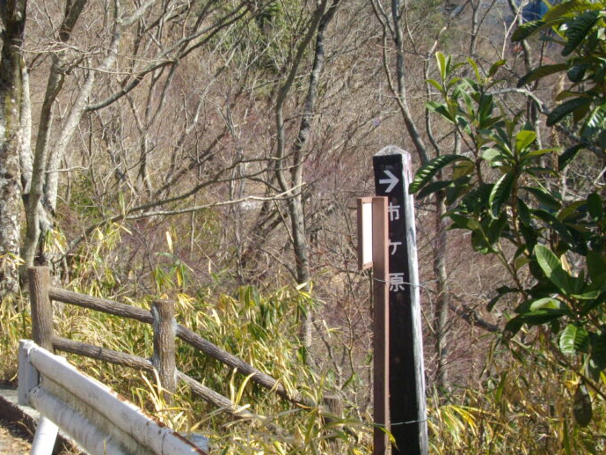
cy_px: 242
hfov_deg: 34.4
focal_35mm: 55
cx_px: 172
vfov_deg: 26.6
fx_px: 963
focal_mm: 6.2
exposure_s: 1/200
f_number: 5.6
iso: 100
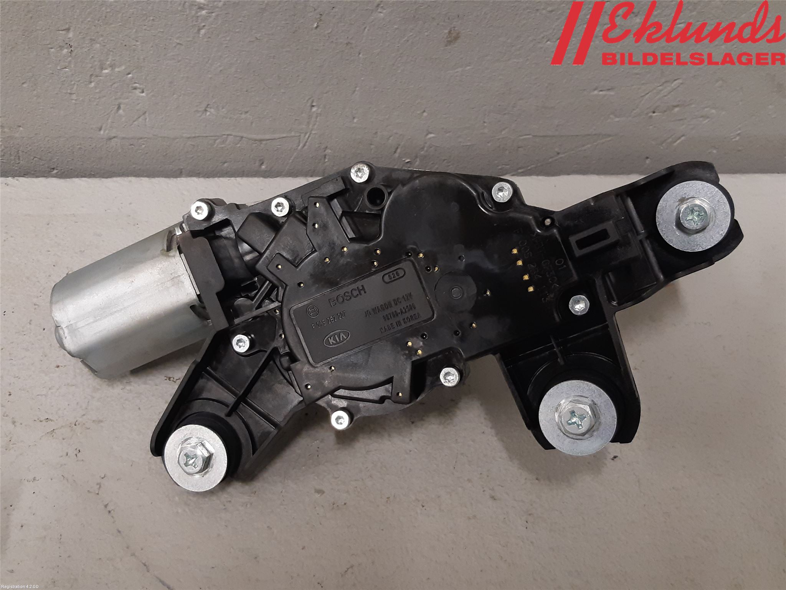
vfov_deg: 53.1
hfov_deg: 67.3
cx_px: 393
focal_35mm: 26
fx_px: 590
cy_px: 295
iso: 160
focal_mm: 3.93
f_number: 1.7
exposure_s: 1/50
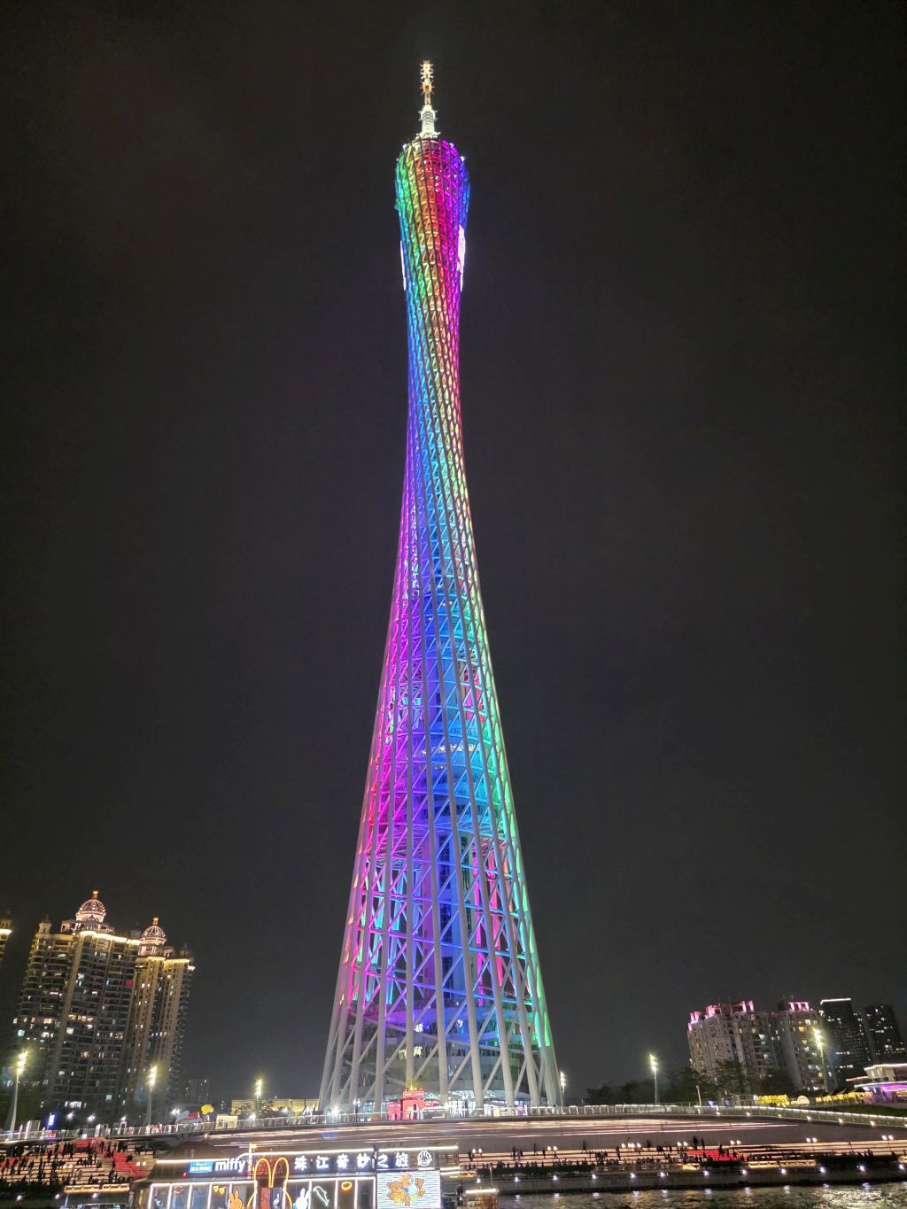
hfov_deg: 58.9
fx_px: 803
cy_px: 604
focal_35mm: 23
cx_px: 454
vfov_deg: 73.9
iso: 2000
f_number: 1.7
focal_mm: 6.3
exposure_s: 1/100
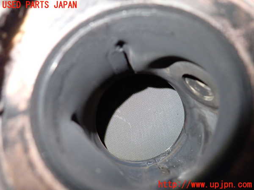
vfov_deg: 54.9
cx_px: 127
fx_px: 183
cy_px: 95
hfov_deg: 69.4
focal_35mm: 25
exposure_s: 1/30
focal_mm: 4.5
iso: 640
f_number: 2
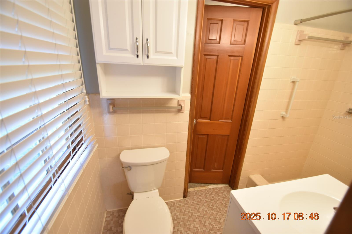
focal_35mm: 15
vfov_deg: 77.3
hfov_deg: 100.4
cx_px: 176
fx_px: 147
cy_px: 117
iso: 800
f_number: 3.5
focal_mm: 10
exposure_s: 1/20
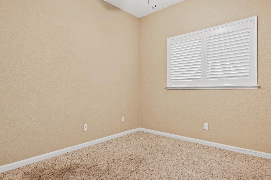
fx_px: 151
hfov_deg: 84.0
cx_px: 136
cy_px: 90
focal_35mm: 20
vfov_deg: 61.9
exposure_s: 1/3
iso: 500
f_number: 9
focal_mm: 20
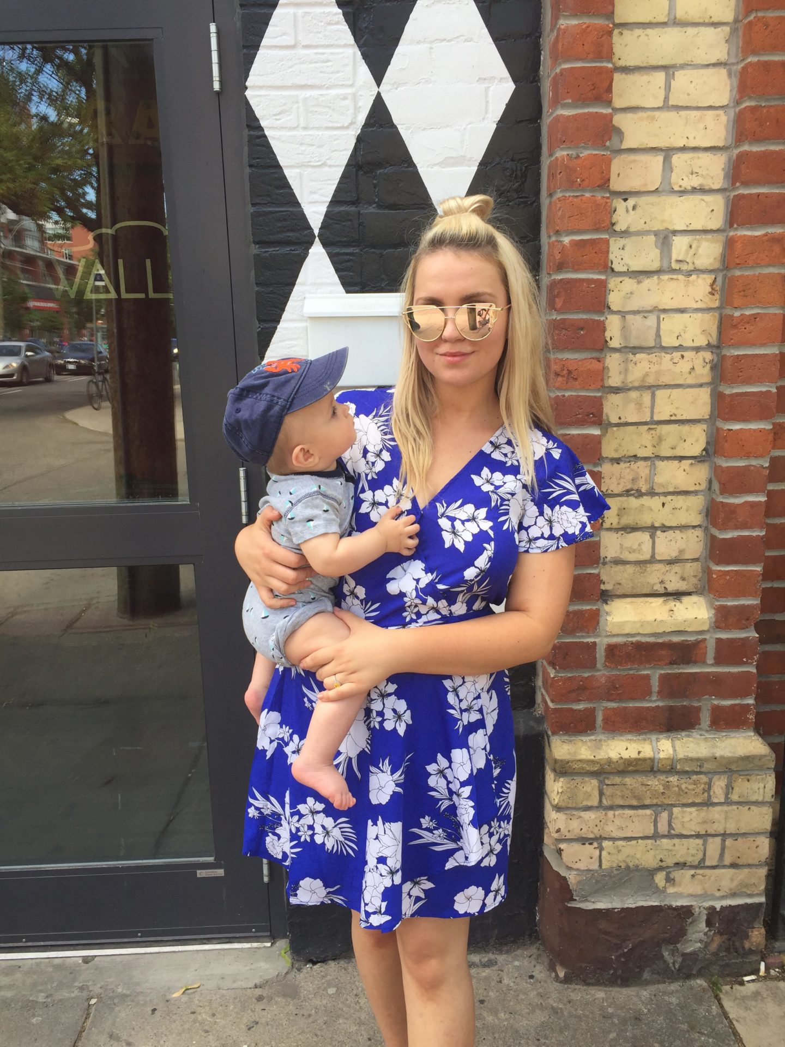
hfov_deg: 48.2
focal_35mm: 29
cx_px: 392
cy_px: 524
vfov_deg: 61.7
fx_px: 877
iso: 32
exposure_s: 1/244
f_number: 2.2
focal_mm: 4.15
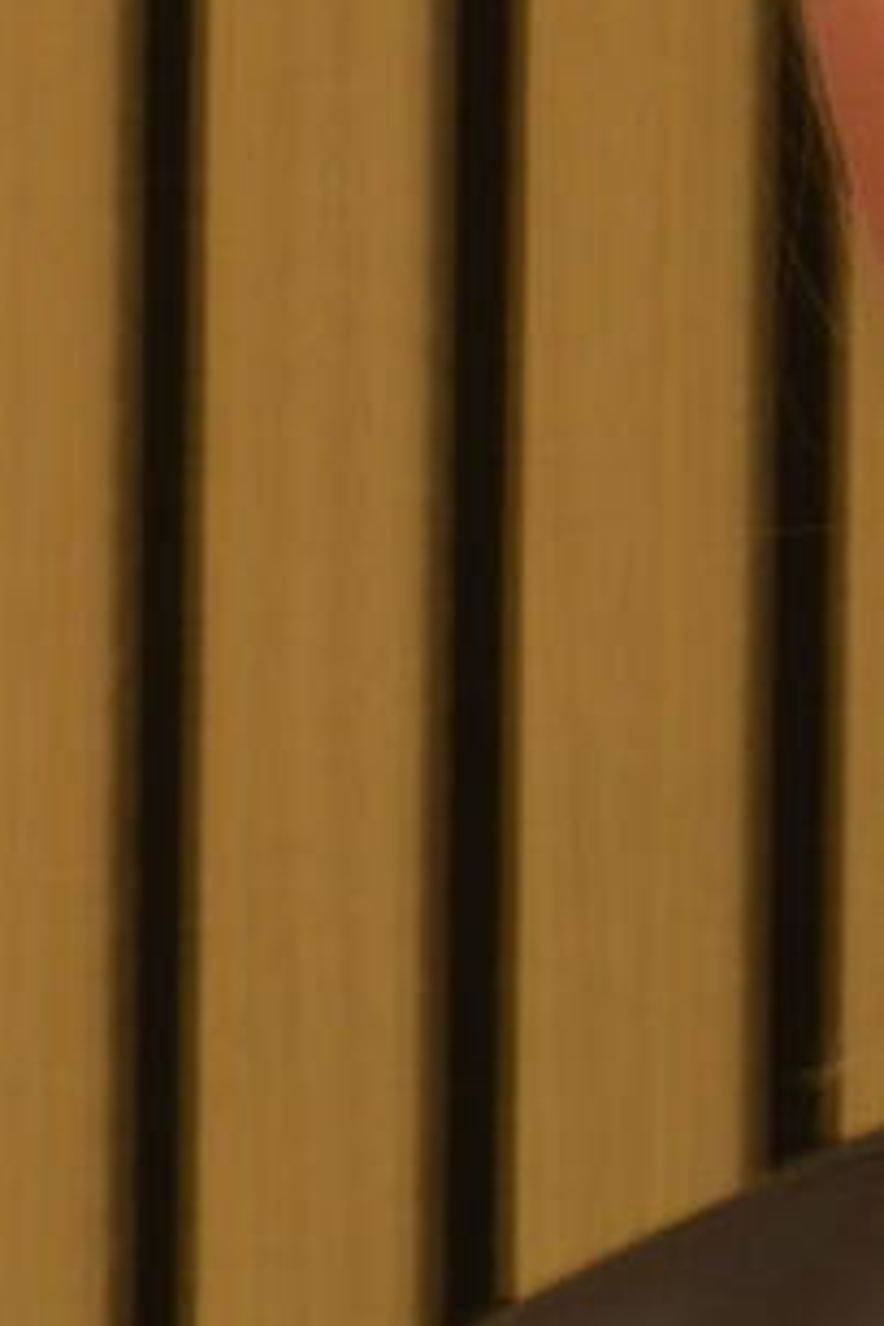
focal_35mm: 649
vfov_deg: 3.2
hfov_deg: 2.1
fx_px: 23905
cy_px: 228
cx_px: 1651
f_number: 20
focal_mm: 105
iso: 400
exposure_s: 1/8
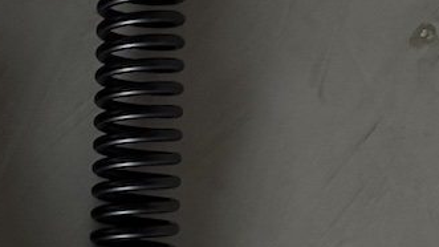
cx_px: -13
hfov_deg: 18.3
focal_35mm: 114
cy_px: 244
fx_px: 1327
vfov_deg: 10.5
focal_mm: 5.96
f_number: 1.6
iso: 1000
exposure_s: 1/18
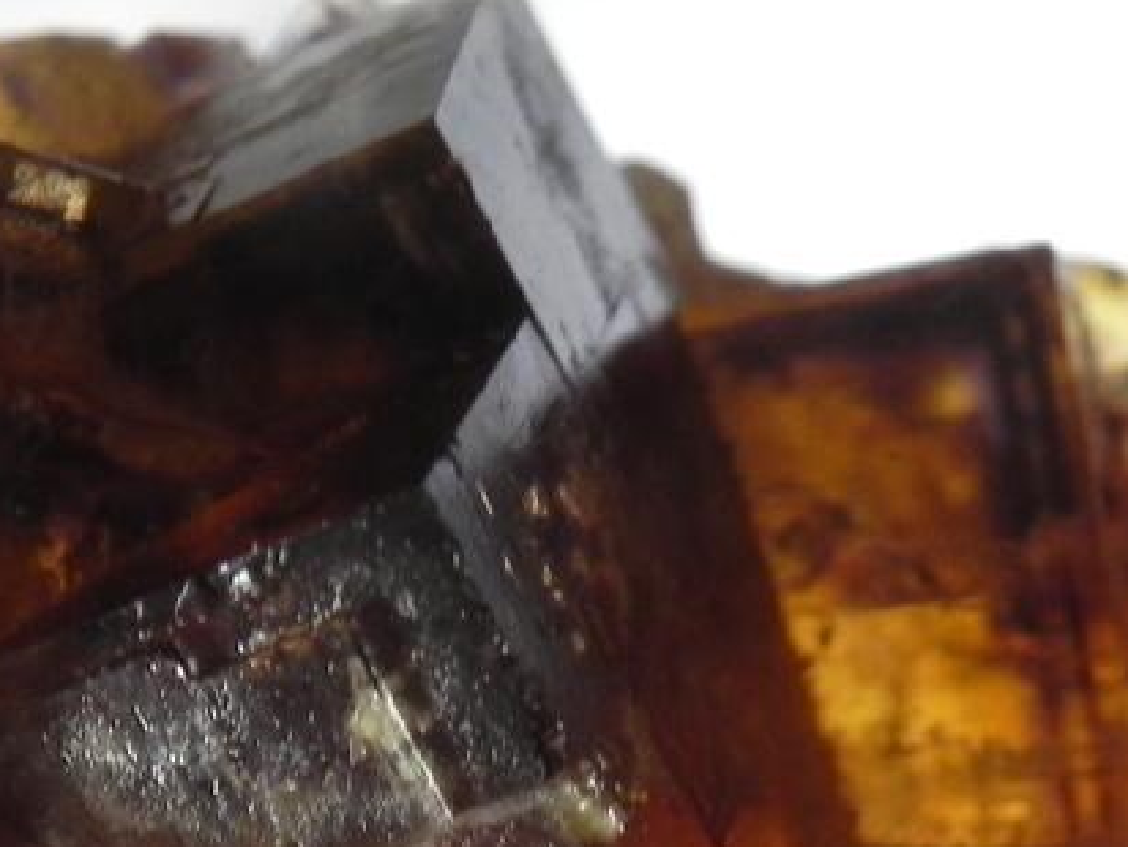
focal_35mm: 112
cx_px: 281
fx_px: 3651
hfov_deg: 17.5
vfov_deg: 12.9
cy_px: 1052
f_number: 3.2
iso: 179
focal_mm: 6.6
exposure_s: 1/31.3
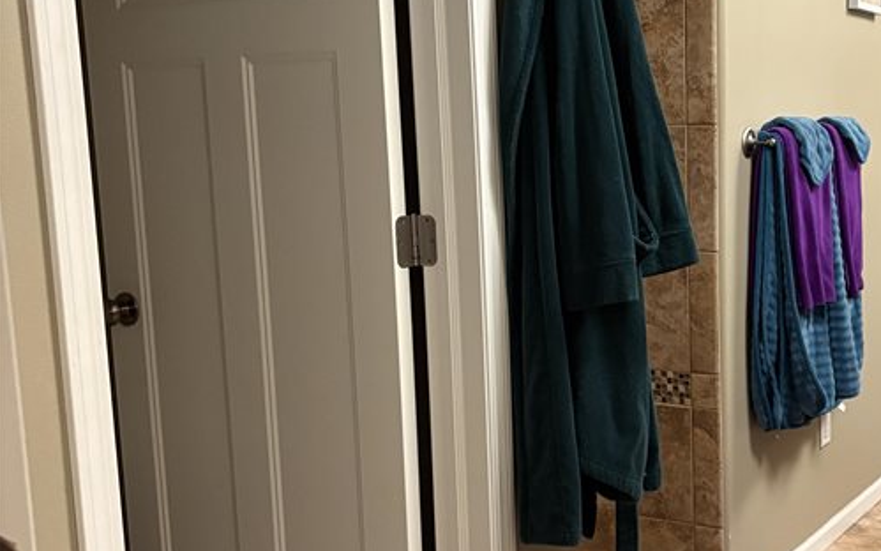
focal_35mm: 53
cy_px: 316
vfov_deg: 24.4
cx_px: 632
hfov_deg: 37.5
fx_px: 1273
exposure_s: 1/60
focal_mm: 5.96
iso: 500
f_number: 1.6
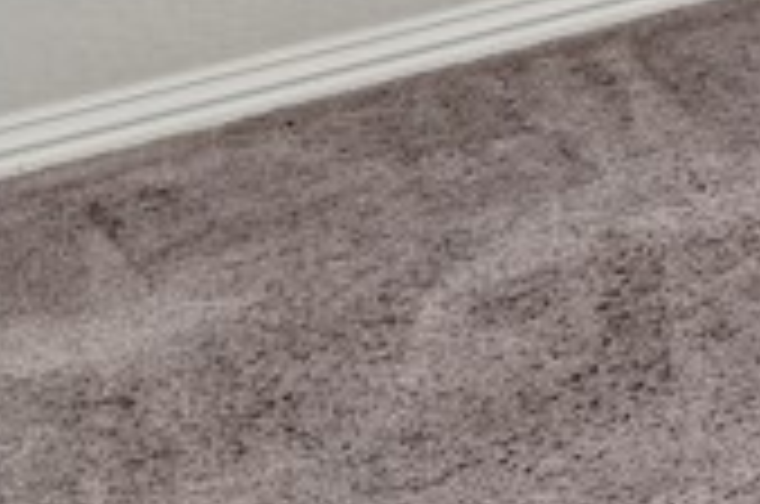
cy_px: -889
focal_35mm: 90
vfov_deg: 11.2
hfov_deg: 11.4
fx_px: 1896
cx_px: 2307
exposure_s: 1/4
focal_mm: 14
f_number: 8
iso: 100
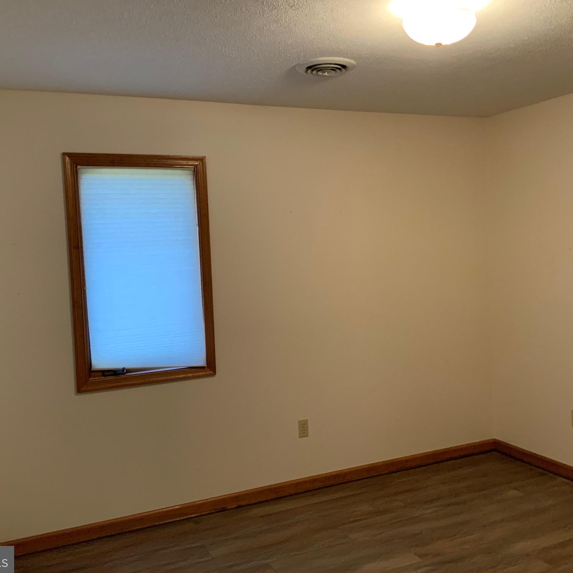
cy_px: 284
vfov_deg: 47.2
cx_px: 310
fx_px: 655
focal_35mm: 35
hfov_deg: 47.2
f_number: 1.8
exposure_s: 1/60
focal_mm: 3
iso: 200
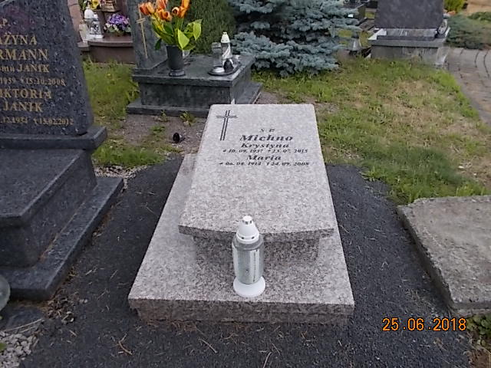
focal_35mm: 30
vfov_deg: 46.8
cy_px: 184
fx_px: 426
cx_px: 246
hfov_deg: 60.0
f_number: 3.4
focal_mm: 5.3
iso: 80
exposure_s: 1/400
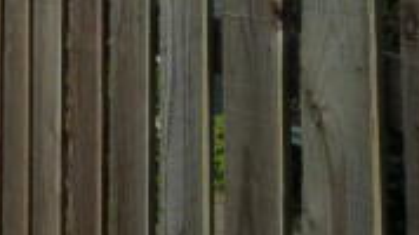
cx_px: 13
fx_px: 989
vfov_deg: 12.6
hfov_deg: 23.1
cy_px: -168
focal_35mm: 89
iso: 125
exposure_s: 1/800
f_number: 6.3
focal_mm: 4.1
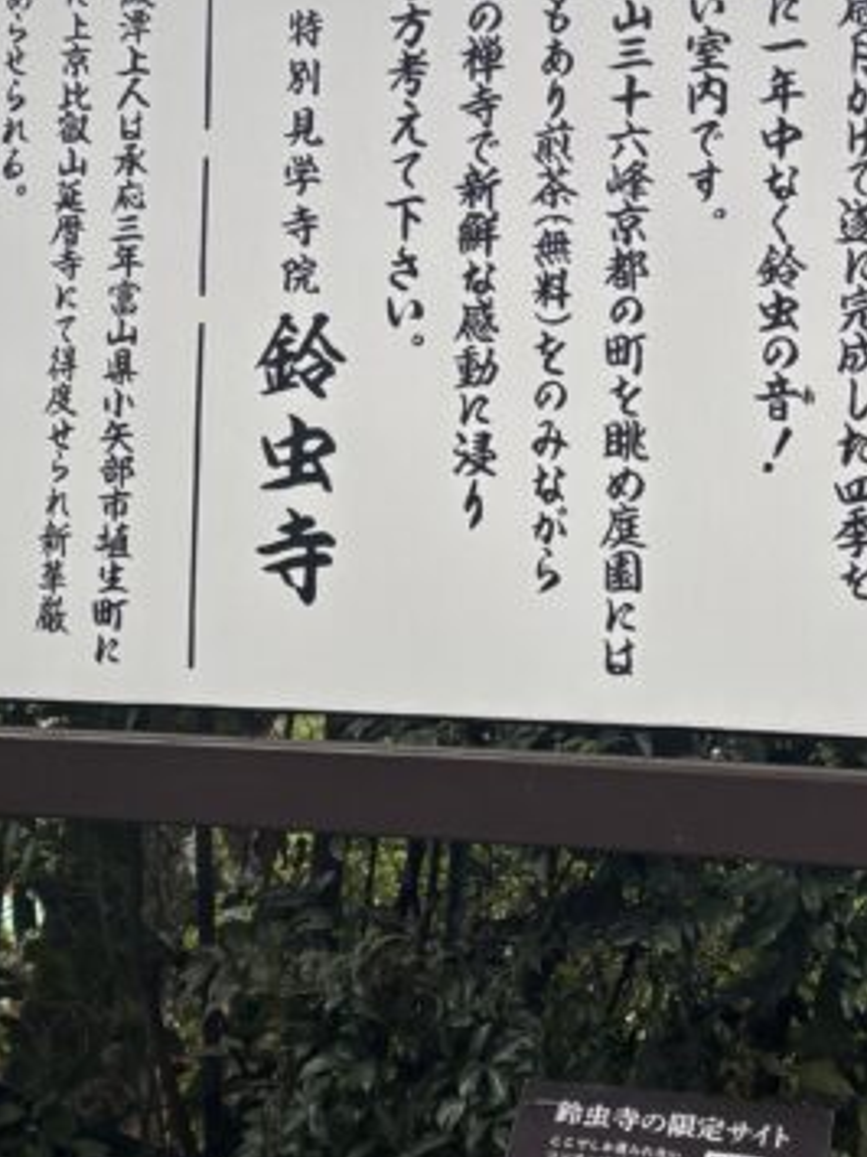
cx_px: 541
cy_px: 323
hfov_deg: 19.6
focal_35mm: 75
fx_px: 2506
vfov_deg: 25.8
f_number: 1.6
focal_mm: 5.96
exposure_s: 1/399
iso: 50
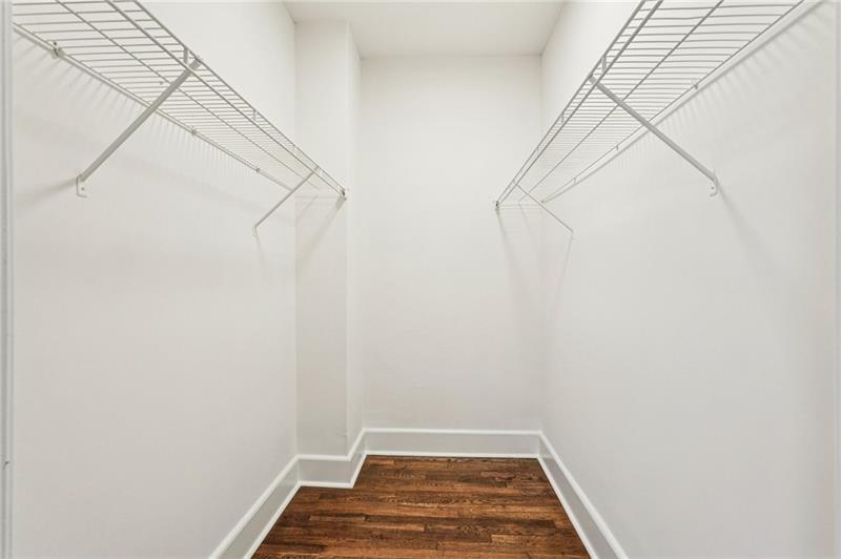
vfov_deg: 72.0
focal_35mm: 16
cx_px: 420
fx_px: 385
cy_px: 280
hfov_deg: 95.0
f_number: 8
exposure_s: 1/25
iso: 800
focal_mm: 16.5
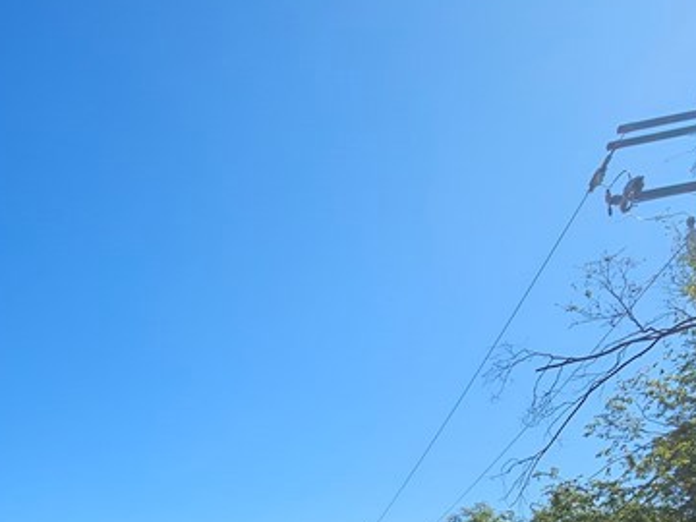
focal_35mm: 37
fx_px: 744
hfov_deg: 44.4
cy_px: 688
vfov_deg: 30.2
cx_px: 37
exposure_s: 1/2650
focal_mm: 2.2
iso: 50
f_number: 2.2
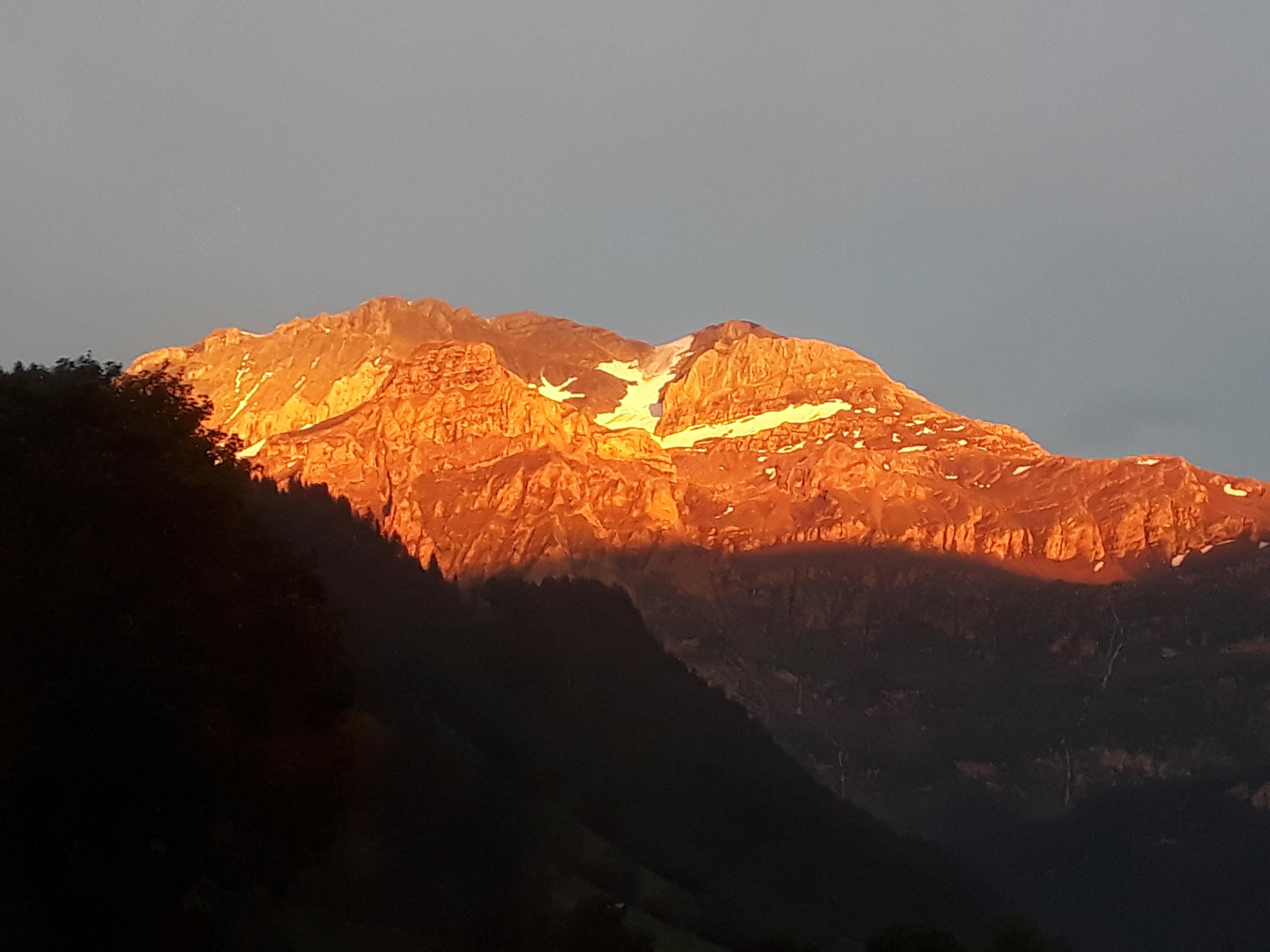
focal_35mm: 27
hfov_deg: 65.3
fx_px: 991
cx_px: 635
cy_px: 476
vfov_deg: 51.4
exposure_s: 1/33
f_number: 1.9
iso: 80
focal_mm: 3.6
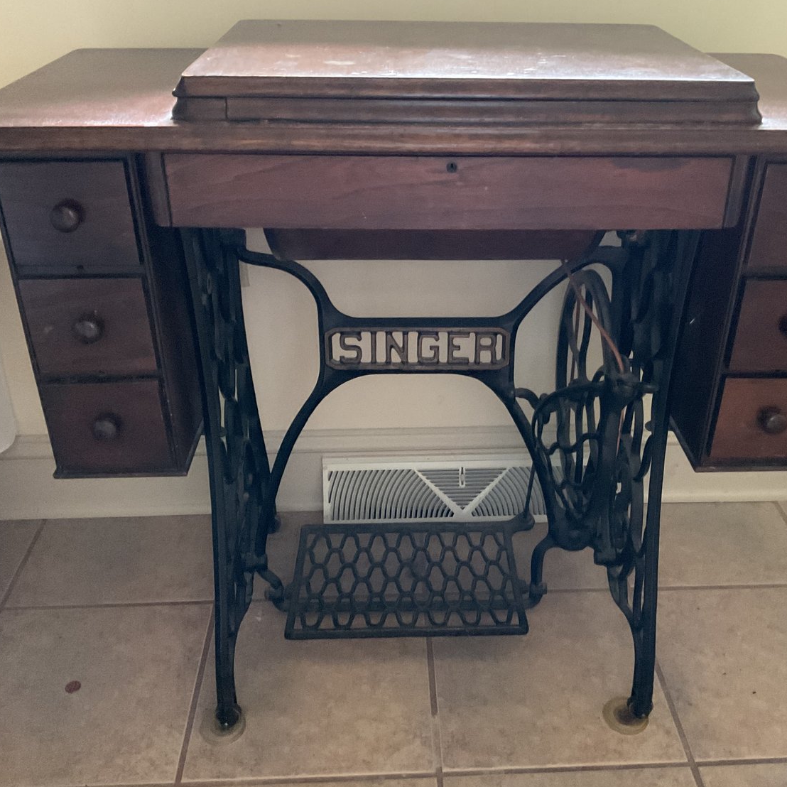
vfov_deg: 47.2
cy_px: 398
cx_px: 437
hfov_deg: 47.1
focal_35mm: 35
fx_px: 900
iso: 500
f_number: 1.8
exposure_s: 1/30
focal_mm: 3
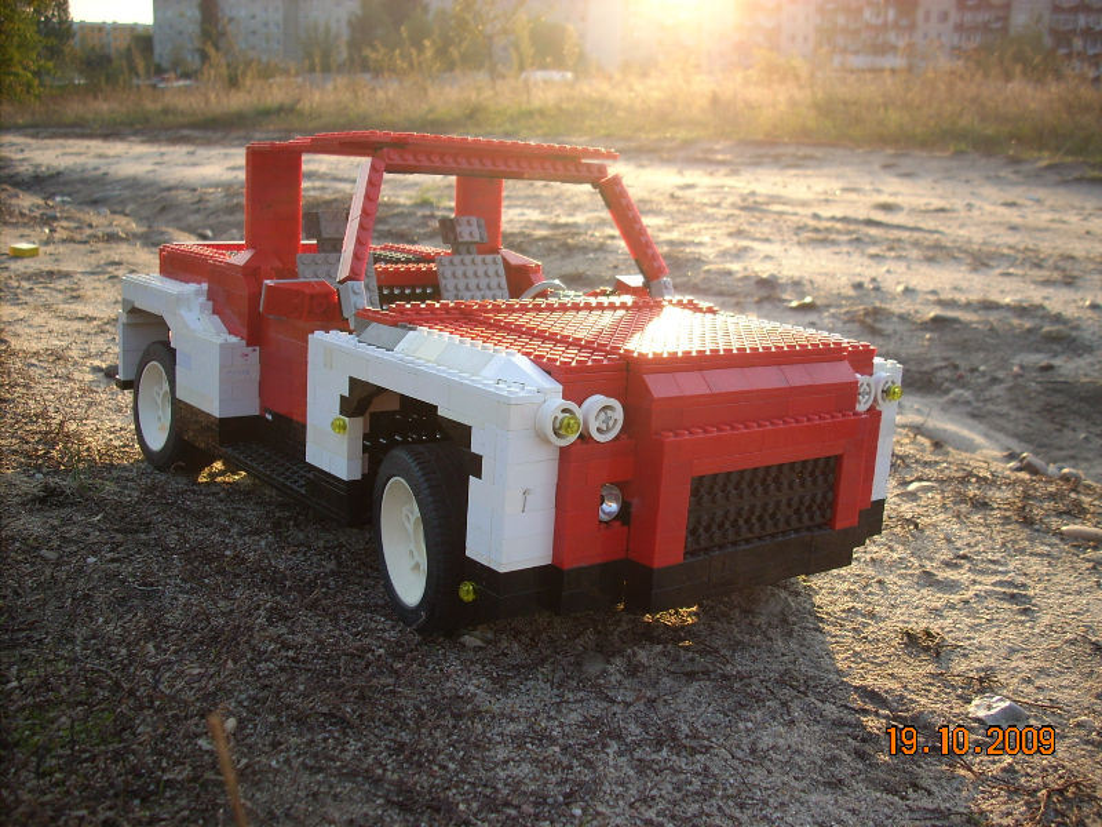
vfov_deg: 38.7
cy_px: 414
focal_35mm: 37
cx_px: 551
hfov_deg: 50.1
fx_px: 1178
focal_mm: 6.2
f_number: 2.8
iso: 64
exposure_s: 1/120
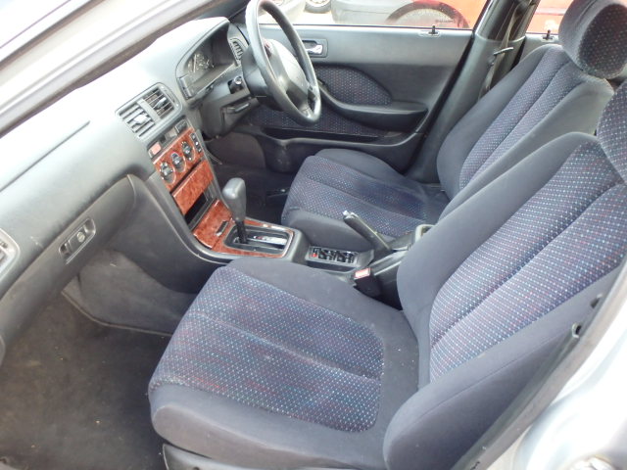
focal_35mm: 28
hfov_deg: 63.4
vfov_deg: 49.7
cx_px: 314
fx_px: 507
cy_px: 235
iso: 640
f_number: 3.9
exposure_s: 1/50
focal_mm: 5
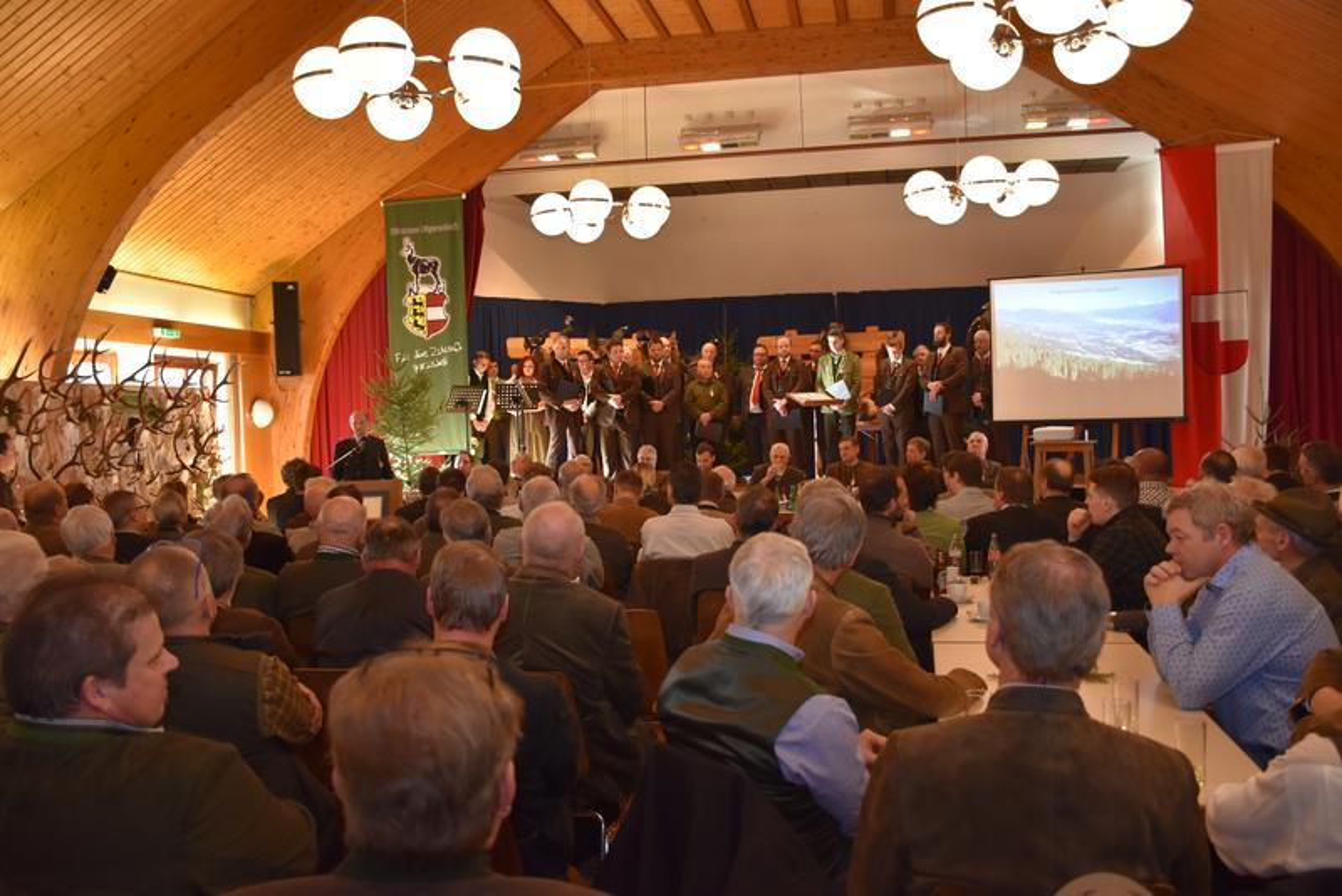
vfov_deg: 43.6
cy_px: 448
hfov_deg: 61.9
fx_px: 1119
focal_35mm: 30
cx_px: 671
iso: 800
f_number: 4
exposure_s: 1/60
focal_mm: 20
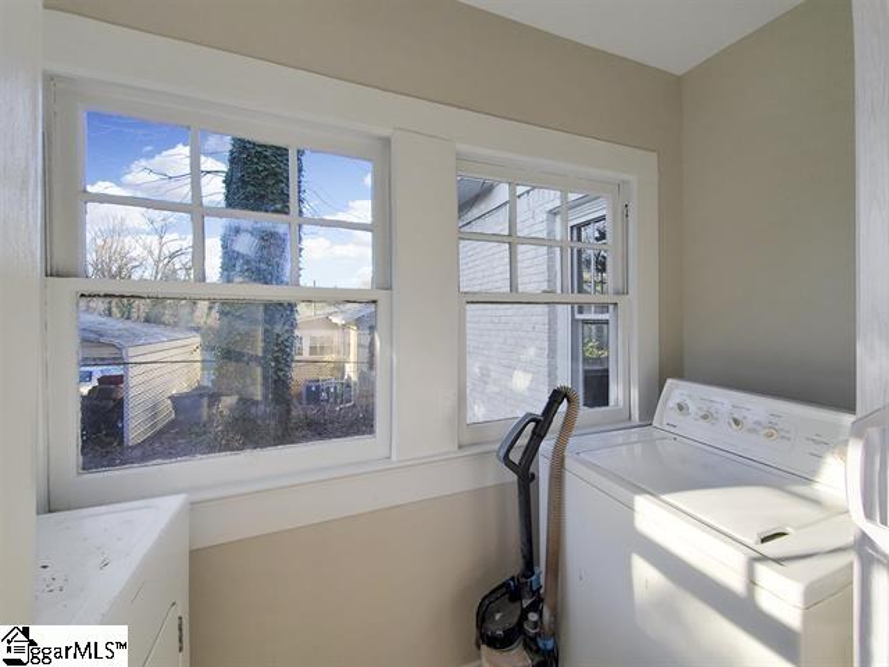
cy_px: 334
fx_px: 334
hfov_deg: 106.2
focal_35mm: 13
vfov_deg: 89.9
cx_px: 444
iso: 50
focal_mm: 1.8
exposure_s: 1/250
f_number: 2.2
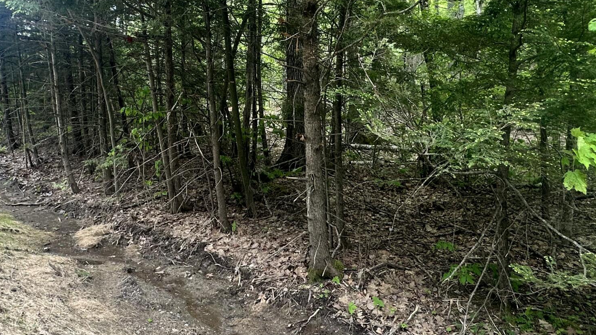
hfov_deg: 61.4
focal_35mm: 31
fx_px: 490
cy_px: 107
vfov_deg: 37.3
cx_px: 208
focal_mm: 2.22
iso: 64
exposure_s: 1/99
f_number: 2.2
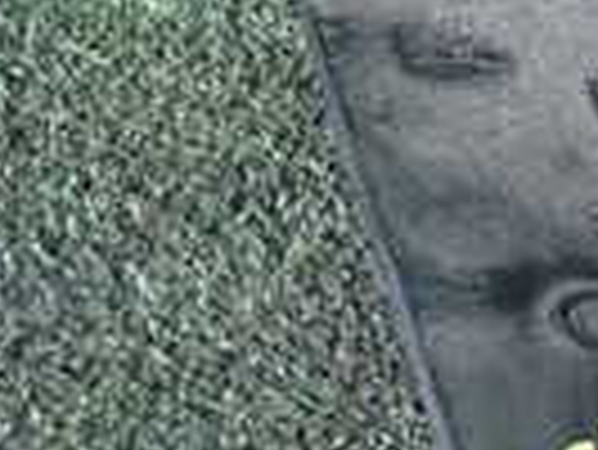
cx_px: 1138
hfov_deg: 14.8
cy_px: 27
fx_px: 1954
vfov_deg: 13.0
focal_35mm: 113
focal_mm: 4.5
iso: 800
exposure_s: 1/30
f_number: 2
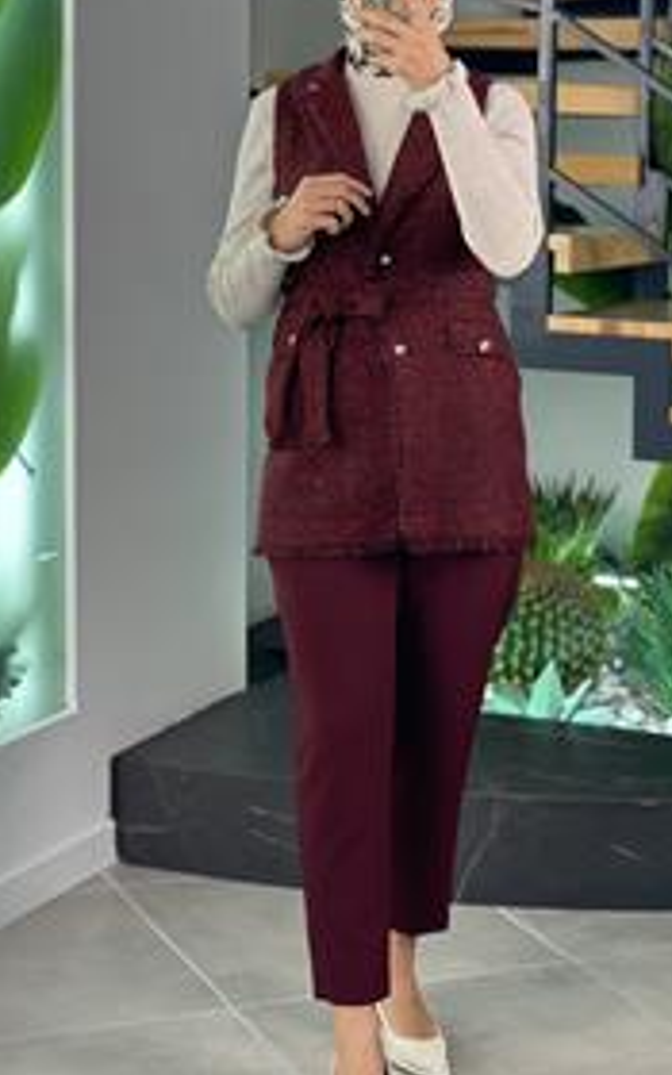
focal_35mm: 75
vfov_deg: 27.2
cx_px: 376
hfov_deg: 17.4
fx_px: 2198
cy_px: 309
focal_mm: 6.86
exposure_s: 1/100
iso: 80
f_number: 1.78
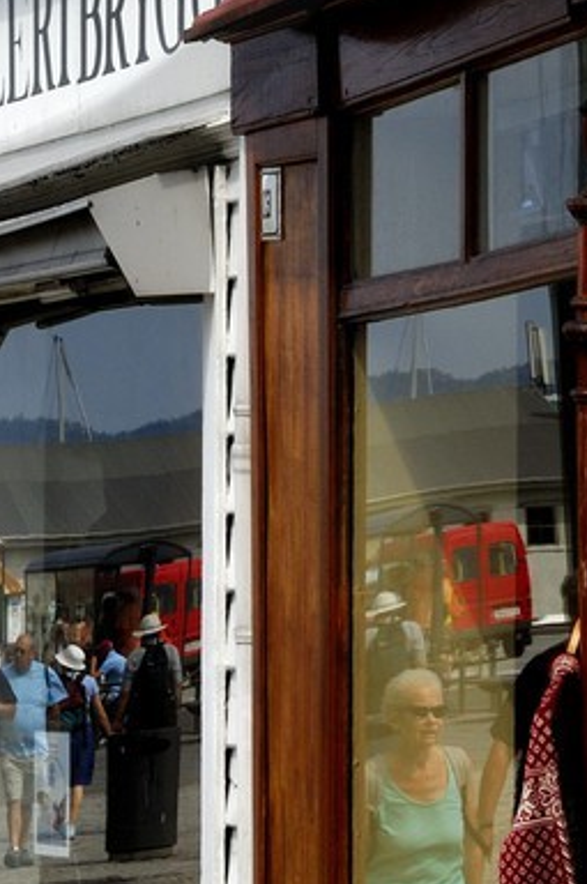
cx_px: -221
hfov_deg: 4.5
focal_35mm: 300
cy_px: -454
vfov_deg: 6.8
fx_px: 7357
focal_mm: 48
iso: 100
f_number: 13
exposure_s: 1/160
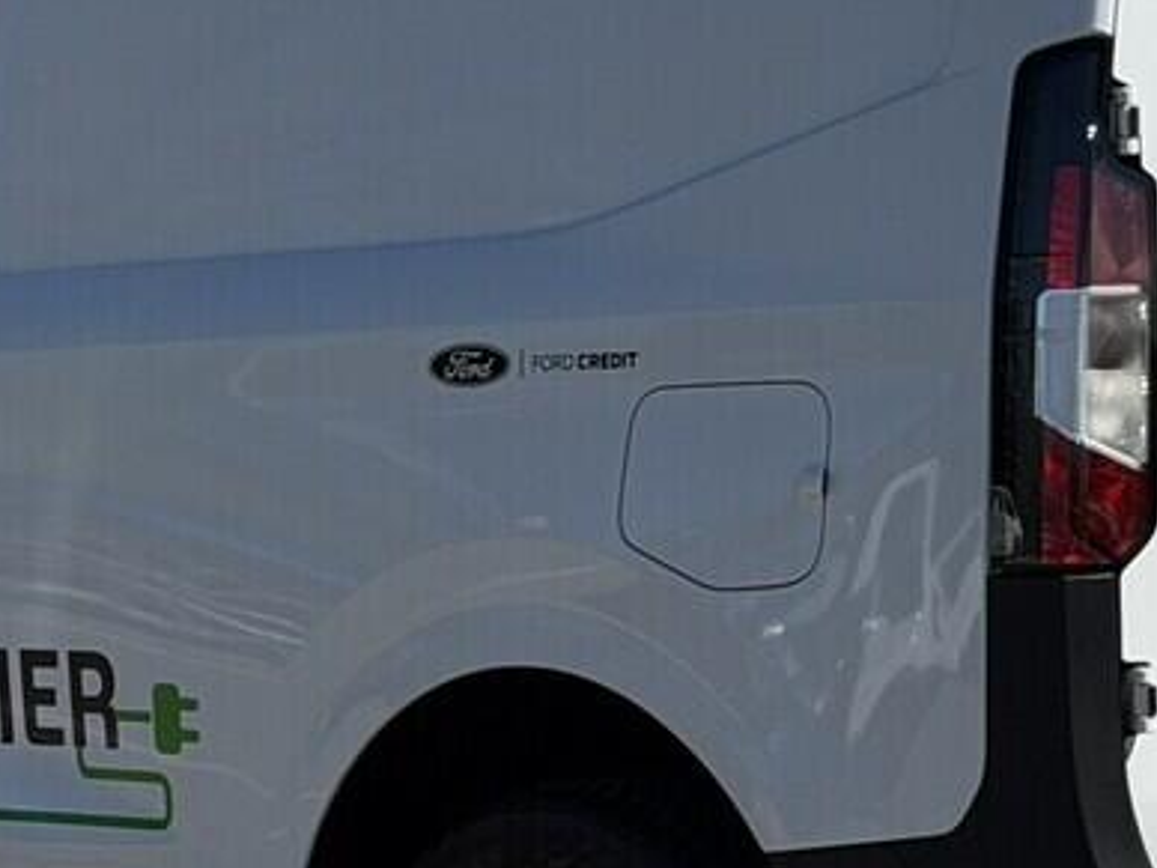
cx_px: 549
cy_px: 98
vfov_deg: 8.3
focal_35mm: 178
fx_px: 5949
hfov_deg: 11.1
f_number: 1.78
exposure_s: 1/9901
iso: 80
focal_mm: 6.76
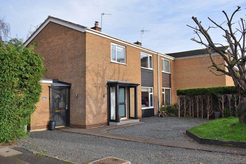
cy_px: 82
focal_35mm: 32
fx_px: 215
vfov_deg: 41.7
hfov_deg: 59.5
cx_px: 123
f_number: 7.1
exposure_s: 1/250
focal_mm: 21
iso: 200
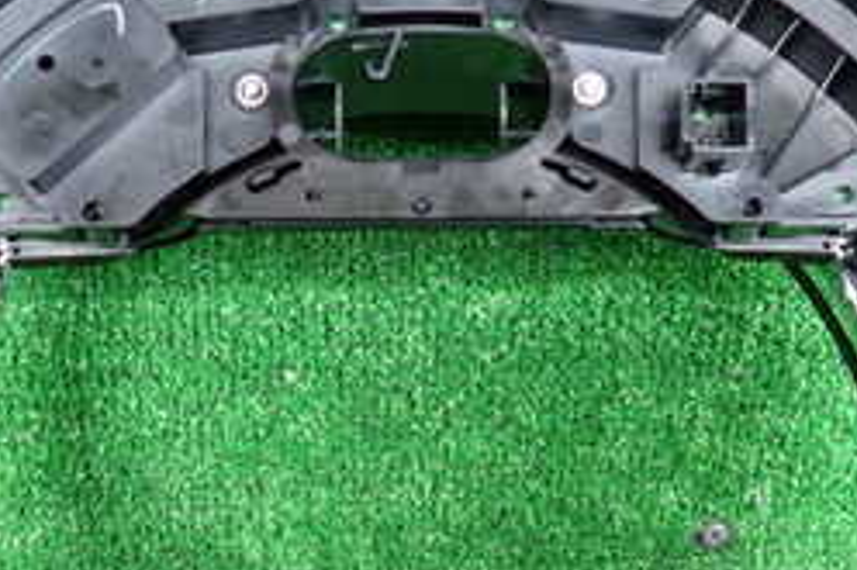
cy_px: 473
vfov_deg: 21.2
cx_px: 422
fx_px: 1499
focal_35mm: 63
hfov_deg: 31.9
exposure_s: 1/50
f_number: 2
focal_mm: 4.5
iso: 200
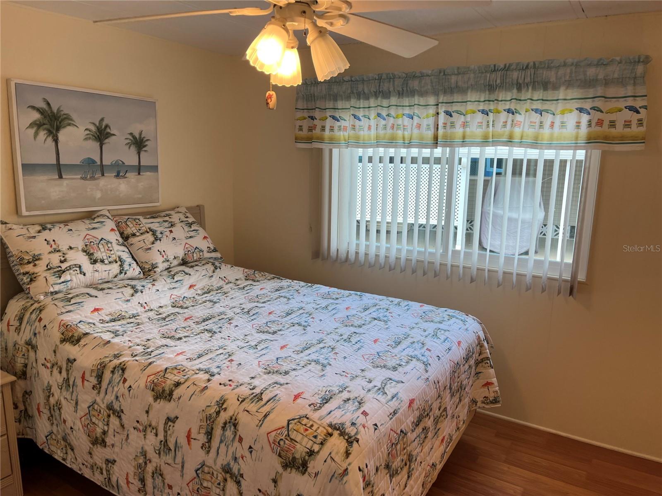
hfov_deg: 67.3
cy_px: 248
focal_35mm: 26
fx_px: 497
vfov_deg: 53.1
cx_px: 331
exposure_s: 1/120
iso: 40
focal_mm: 5.1
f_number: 1.6
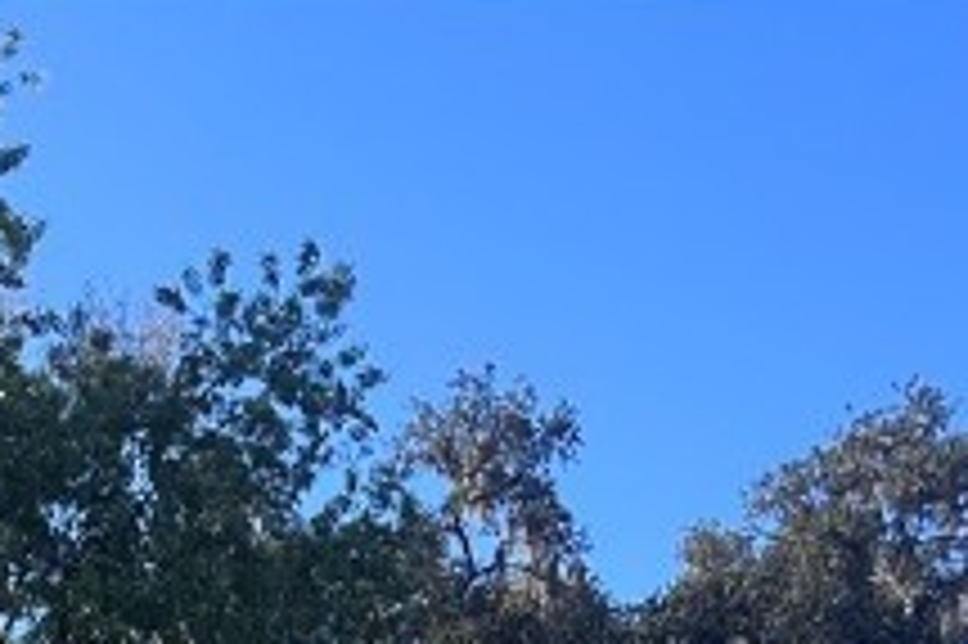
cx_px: 729
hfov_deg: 15.8
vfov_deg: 9.2
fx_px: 3466
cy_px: 1707
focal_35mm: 129
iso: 50
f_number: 1.5
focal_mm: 5.7
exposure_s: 1/1838
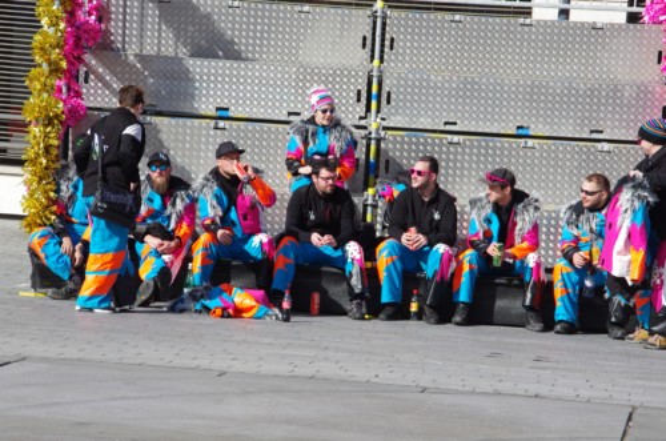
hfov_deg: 13.3
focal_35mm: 154
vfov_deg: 8.8
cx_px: 333
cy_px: 220
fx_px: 2852
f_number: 13
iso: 200
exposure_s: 1/250
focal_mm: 103
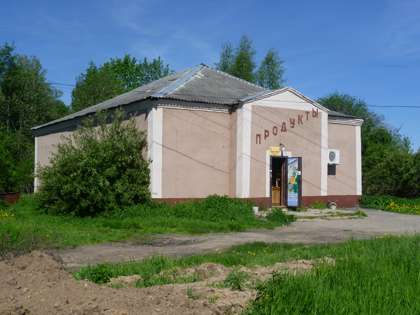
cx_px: 210
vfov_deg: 30.3
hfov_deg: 39.7
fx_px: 582
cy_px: 158
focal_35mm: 48
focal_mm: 8.6
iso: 80
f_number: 11
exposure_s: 1/125
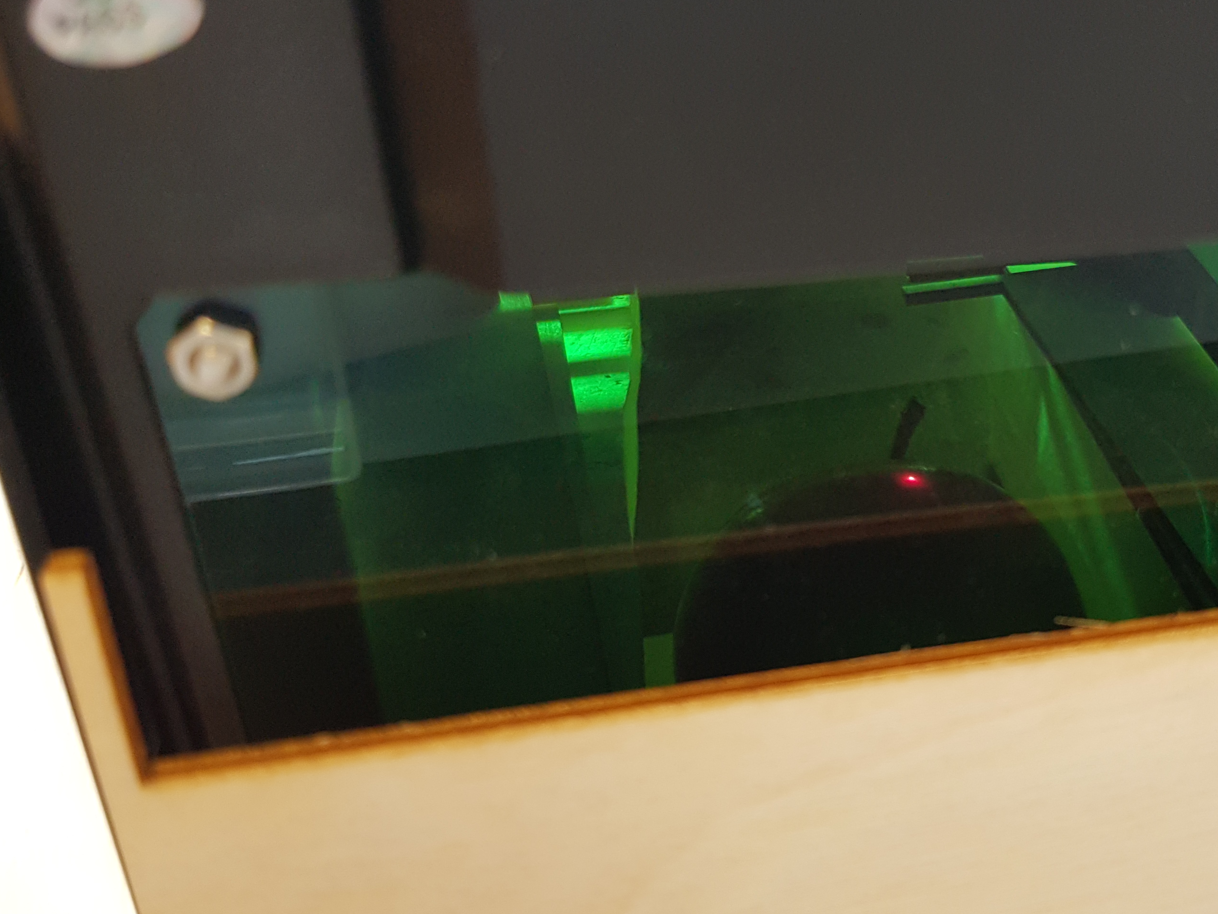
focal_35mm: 41
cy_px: 433
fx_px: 1443
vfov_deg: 35.1
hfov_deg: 44.7
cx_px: 864
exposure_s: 1/50
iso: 125
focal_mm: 4.2
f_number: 1.7
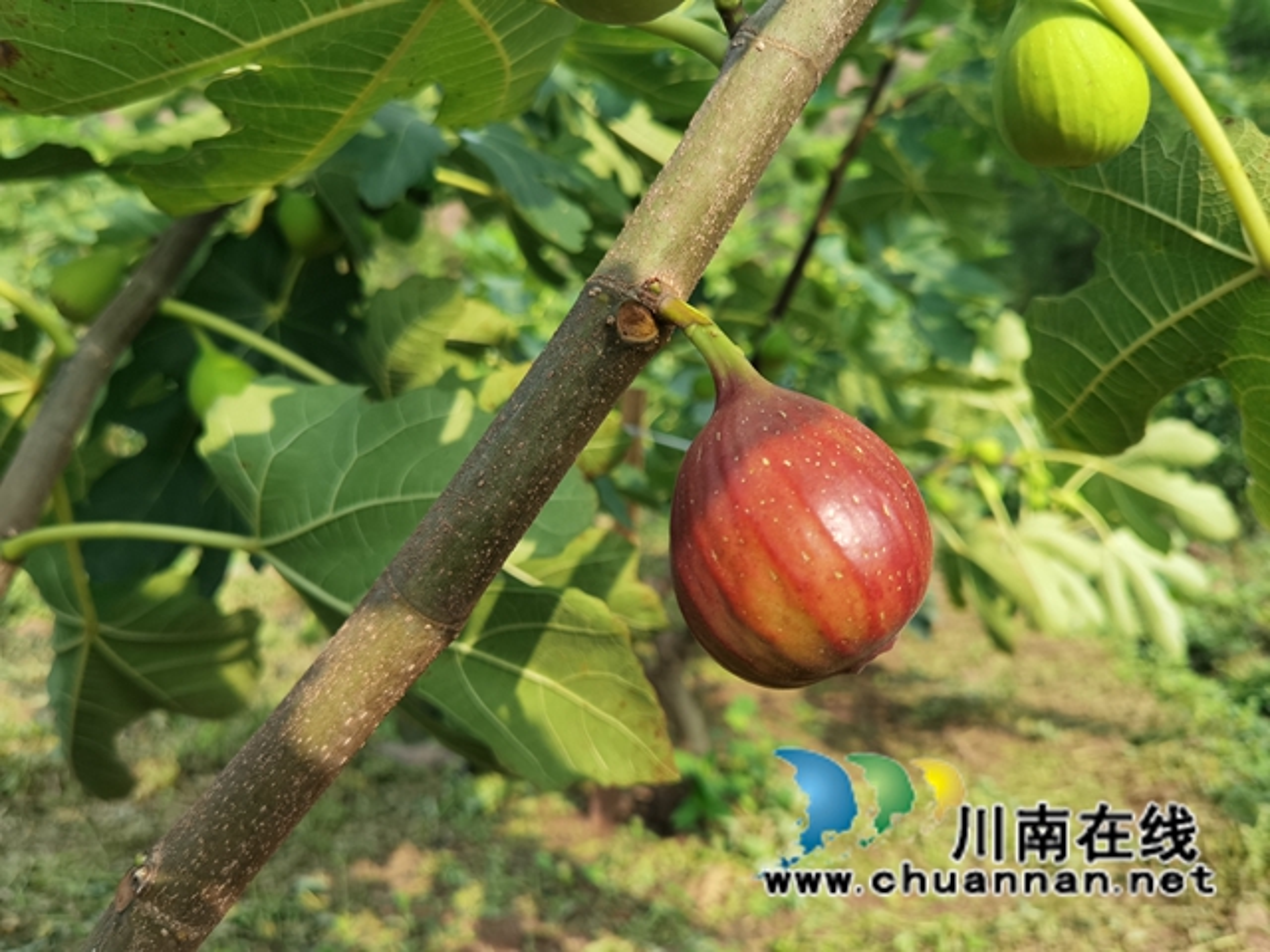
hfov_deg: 65.3
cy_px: 476
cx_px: 635
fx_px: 991
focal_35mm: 27
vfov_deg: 51.4
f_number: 1.9
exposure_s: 1/1247
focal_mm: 6.71
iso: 50
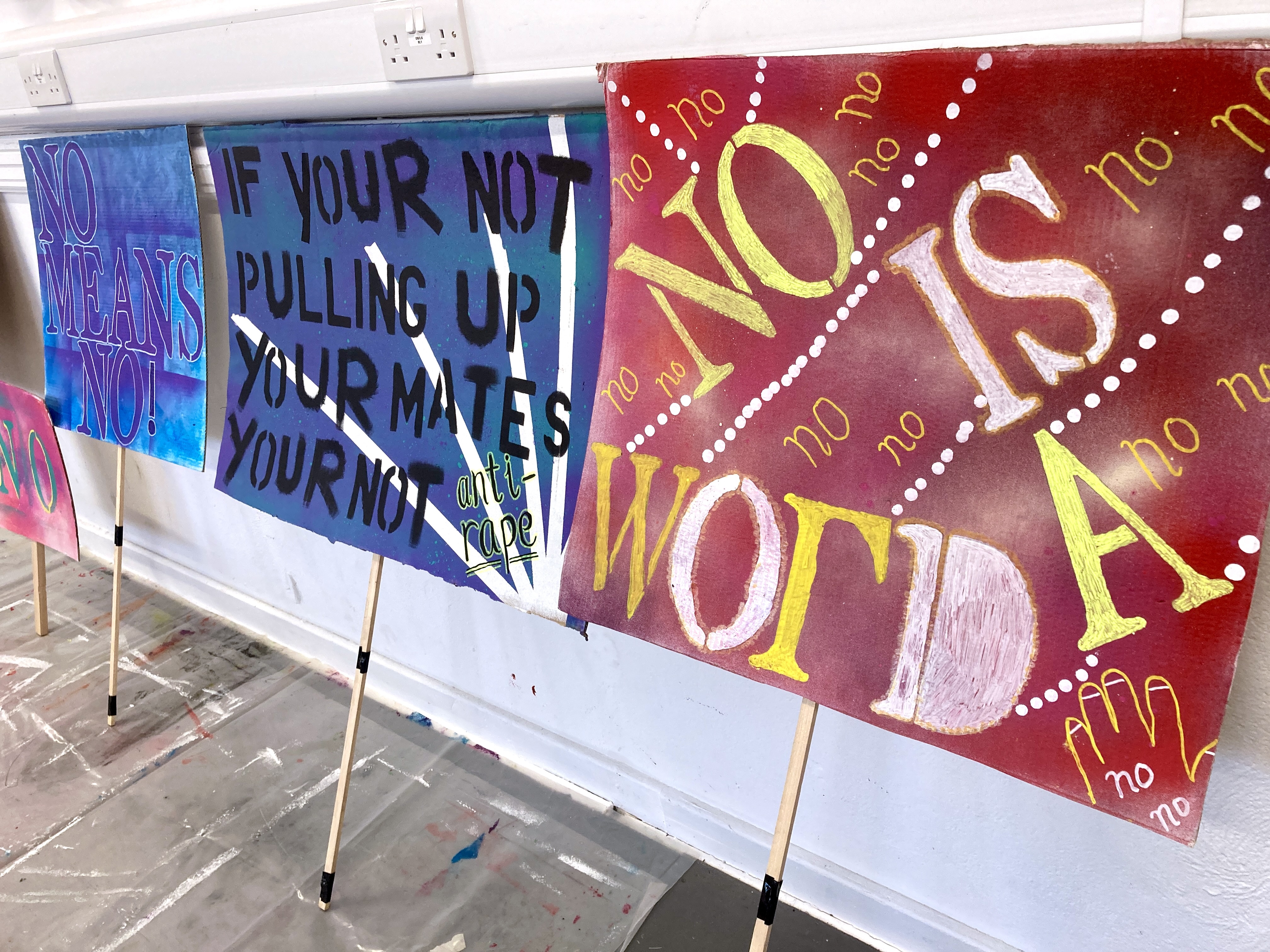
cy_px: 476
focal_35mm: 28
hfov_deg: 63.4
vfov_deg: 49.7
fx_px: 1027
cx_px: 635
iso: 64
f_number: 1.8
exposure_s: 1/50
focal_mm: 3.99
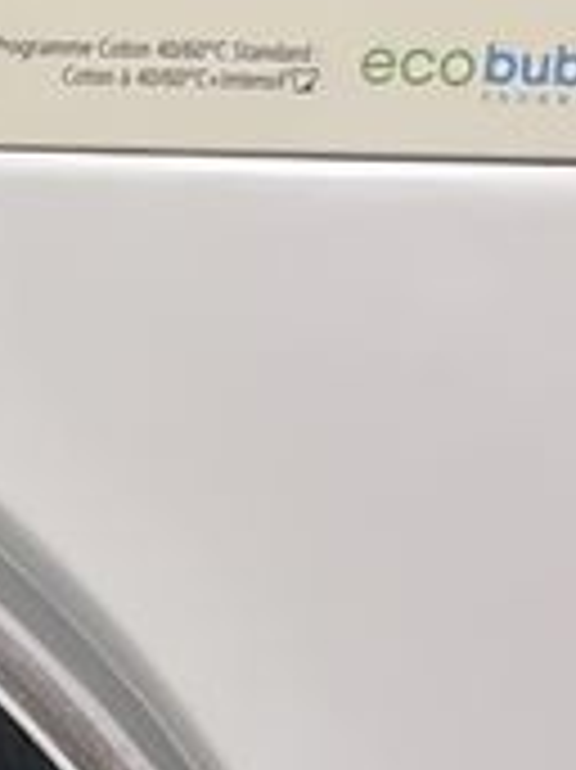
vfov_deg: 12.0
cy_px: 1378
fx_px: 3377
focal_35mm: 152
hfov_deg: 8.7
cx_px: -864
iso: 640
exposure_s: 1/33
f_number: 1.6
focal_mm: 5.1
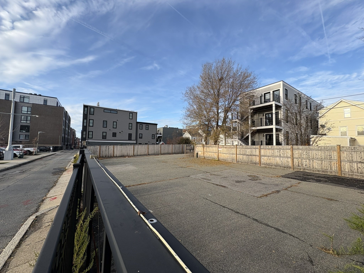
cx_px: 182
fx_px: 147
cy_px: 136
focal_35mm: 14
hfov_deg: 102.1
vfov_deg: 85.7
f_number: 2.2
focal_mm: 2.22
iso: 40
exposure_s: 1/620
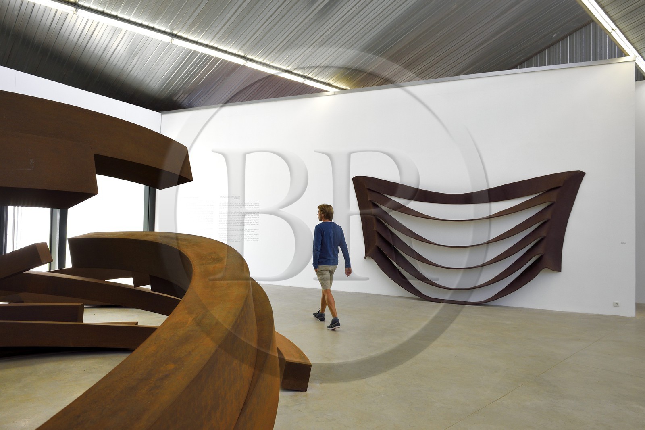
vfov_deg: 53.1
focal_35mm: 24
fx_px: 430
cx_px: 322
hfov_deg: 73.8
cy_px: 215
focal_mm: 24
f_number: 8
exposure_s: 1/160
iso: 800
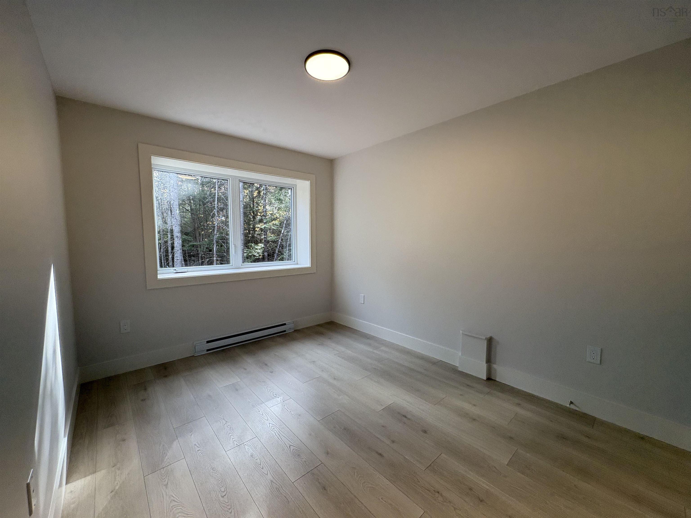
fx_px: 279
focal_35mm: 14
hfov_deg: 102.1
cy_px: 259
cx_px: 346
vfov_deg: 85.7
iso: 50
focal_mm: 2.22
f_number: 2.2
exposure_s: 1/120
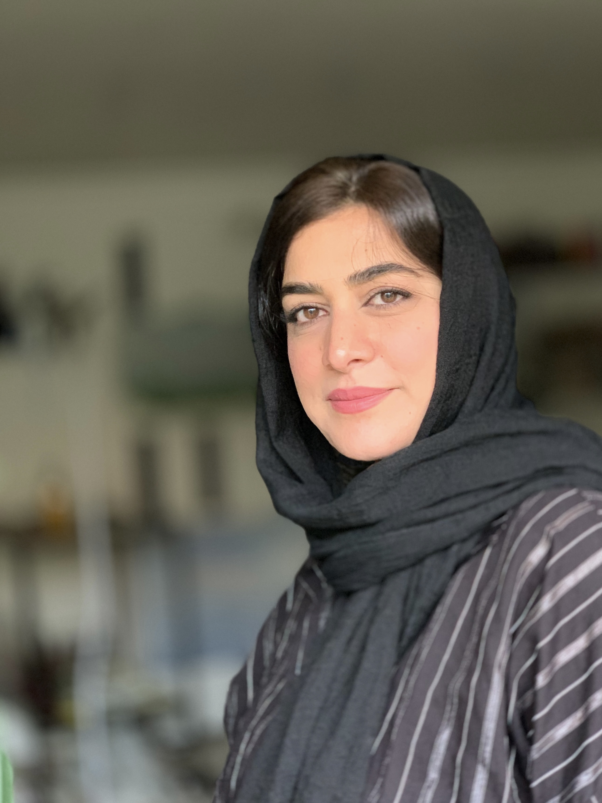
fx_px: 1206
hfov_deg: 28.0
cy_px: 402
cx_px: 301
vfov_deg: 36.8
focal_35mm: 52
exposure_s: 1/55
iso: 400
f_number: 2.4
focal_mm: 6
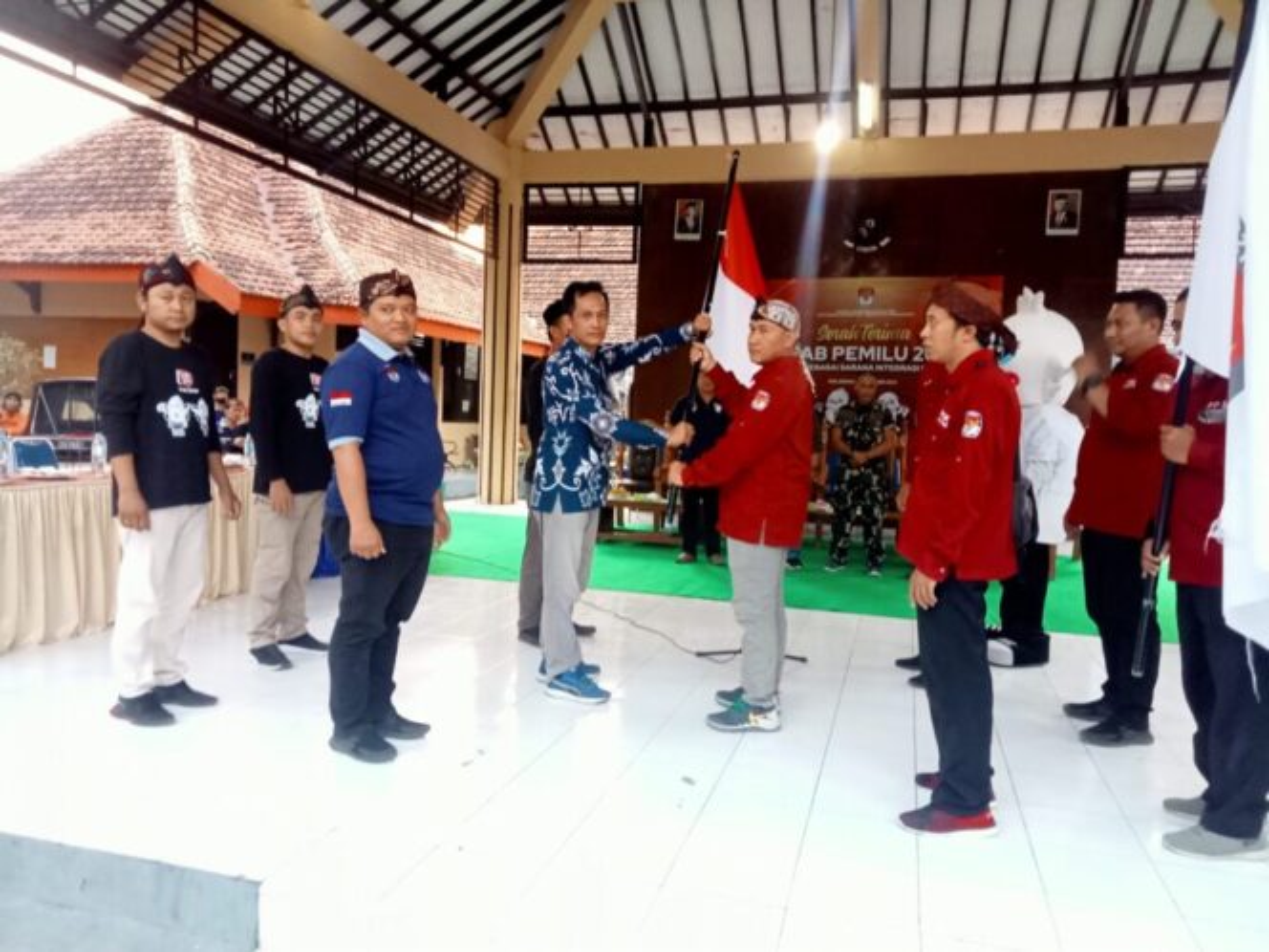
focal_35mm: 28
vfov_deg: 49.7
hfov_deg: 63.4
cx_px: 634
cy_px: 476
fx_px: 1026
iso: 573
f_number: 2.2
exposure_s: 1/33.3
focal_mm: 3.46
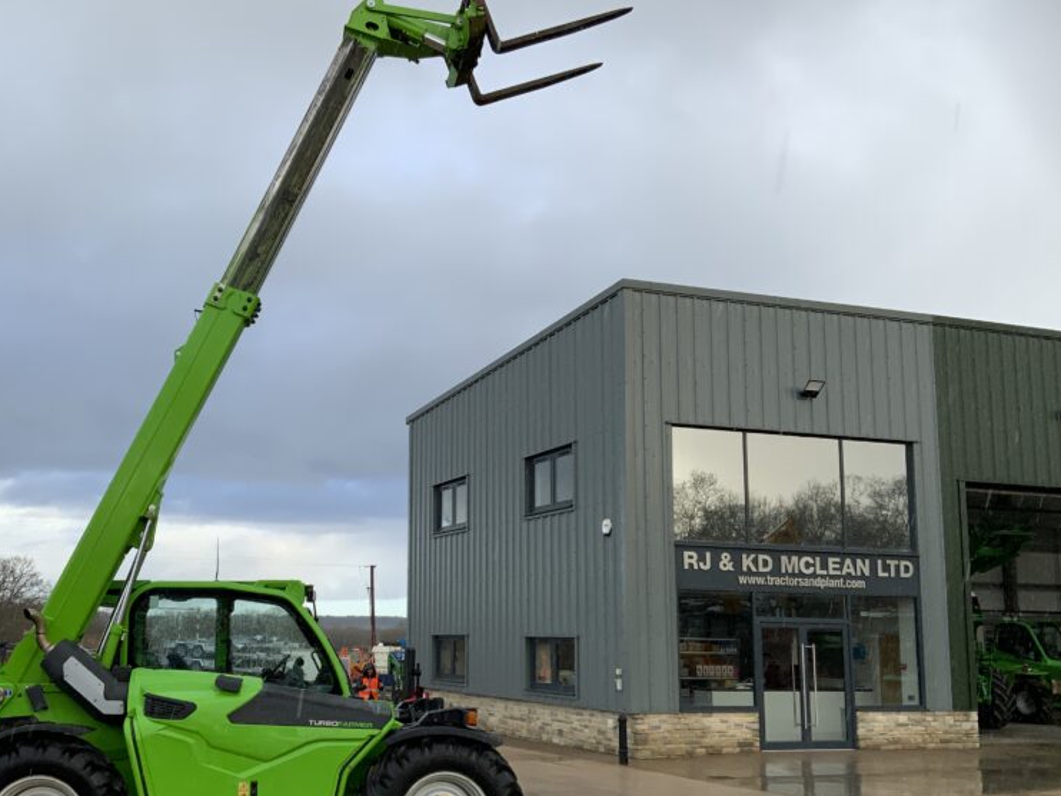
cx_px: 405
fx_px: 1226
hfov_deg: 46.4
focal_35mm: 40
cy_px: 457
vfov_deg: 35.9
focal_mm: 3
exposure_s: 1/486
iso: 16
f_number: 1.8
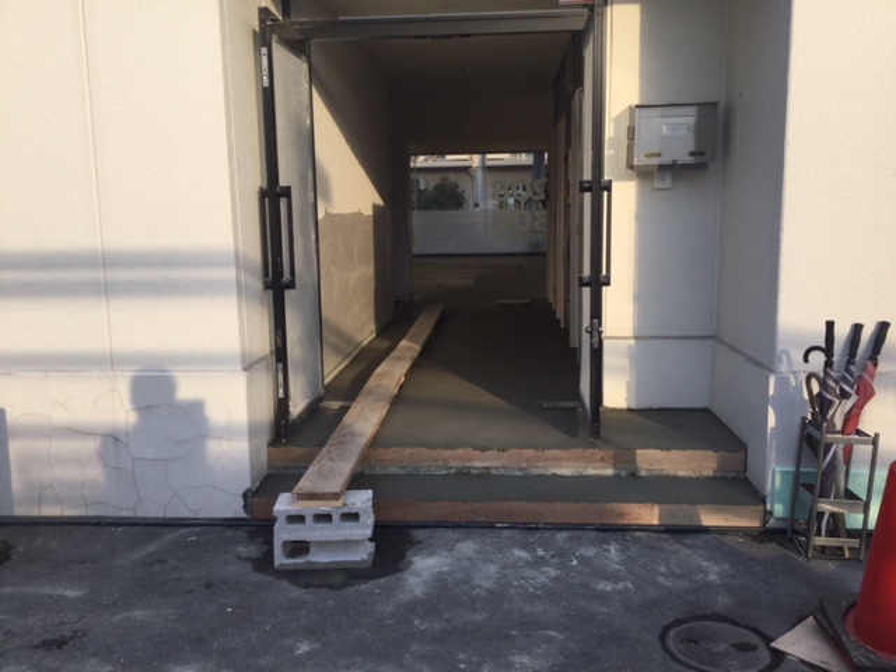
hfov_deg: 58.4
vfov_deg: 45.4
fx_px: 802
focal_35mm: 31
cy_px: 336
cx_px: 448
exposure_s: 1/344
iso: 25
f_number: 2.4
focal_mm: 3.3
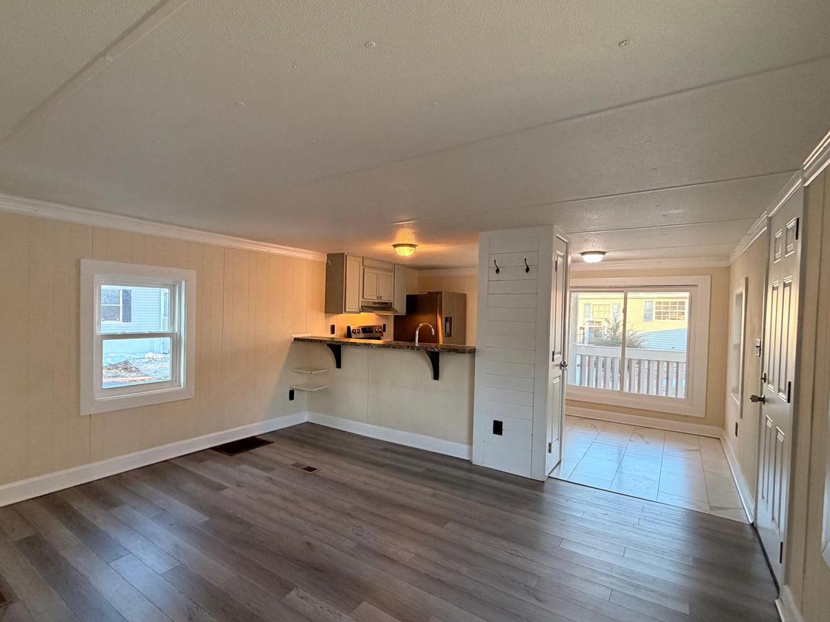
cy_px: 319
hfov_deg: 87.0
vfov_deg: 71.6
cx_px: 346
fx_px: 432
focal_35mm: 18
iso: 200
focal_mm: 2.22
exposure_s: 1/60
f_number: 2.2
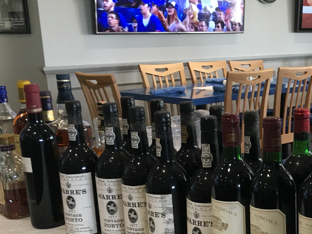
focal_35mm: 60
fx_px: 541
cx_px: 318
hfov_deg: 29.8
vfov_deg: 24.3
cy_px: 162
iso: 100
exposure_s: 1/30
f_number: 2.2
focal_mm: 4.15
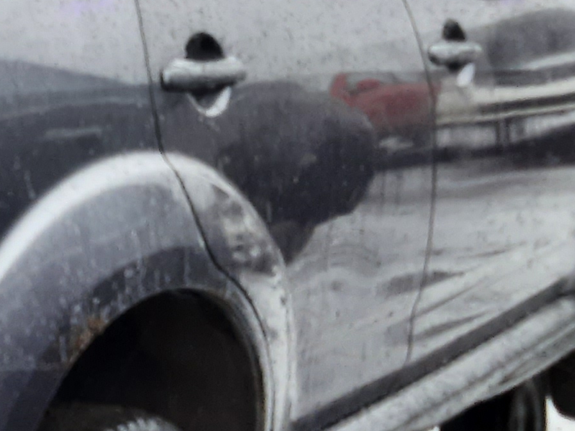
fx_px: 1926
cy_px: 235
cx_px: -274
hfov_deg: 15.7
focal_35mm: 116
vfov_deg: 12.8
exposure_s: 1/120
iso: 64
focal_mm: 3.92
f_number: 1.7
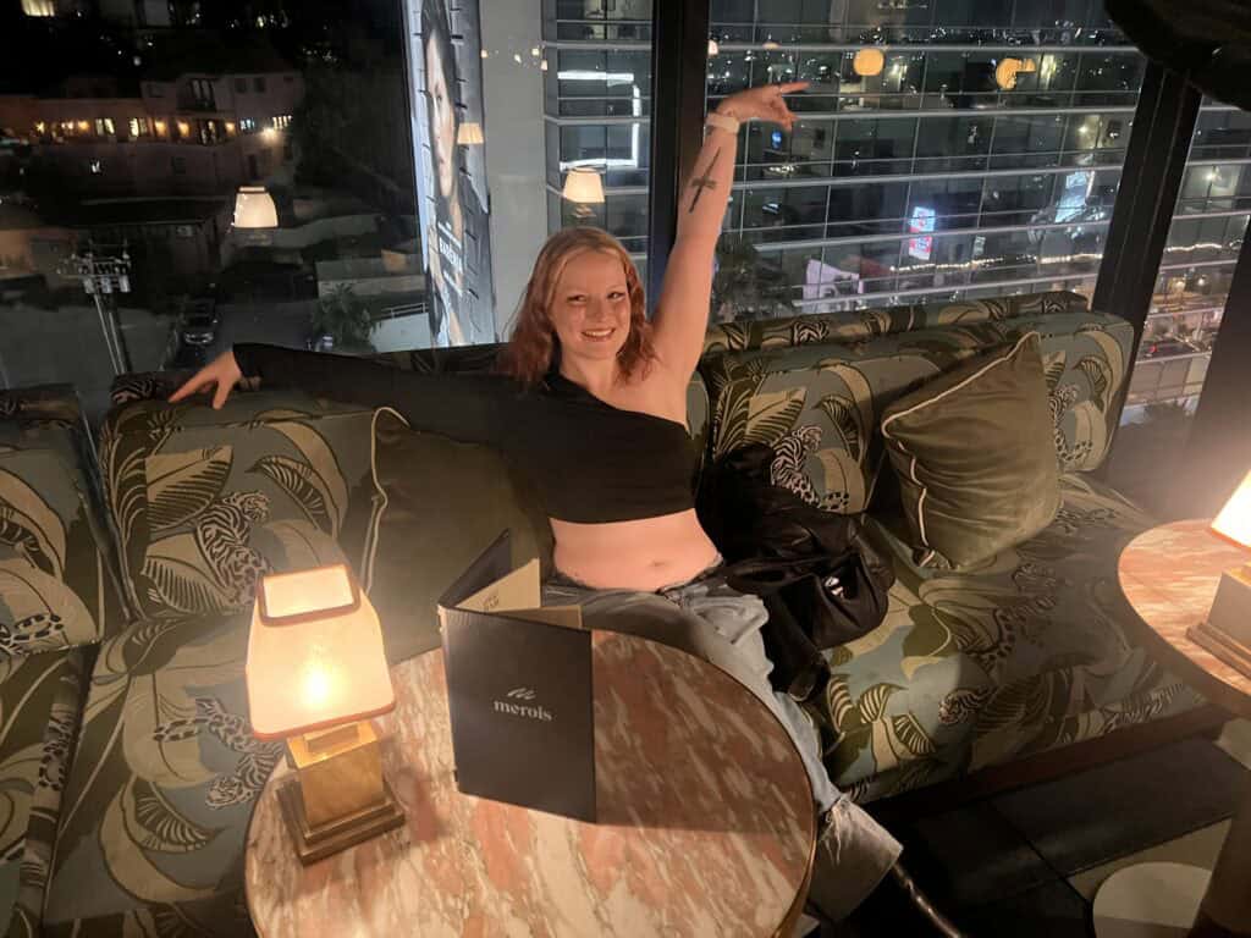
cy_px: 469
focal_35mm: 26
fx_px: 940
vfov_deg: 53.1
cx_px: 626
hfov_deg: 67.3
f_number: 1.5
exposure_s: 1/30
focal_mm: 5.7
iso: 800
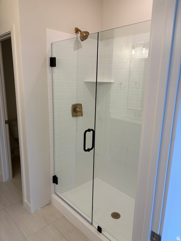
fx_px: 181
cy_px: 120
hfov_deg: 53.1
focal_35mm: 26
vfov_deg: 67.3
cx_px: 90
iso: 40
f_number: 1.6
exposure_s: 1/120
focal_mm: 5.96
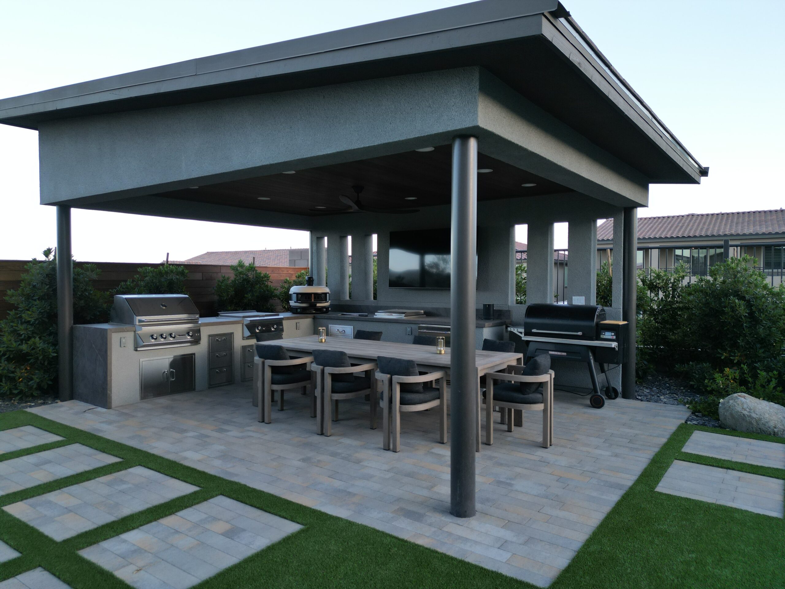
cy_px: 294
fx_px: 544
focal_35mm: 24
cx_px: 392
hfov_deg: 71.6
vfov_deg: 56.8
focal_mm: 6.72
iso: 110
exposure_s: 1/250
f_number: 1.7
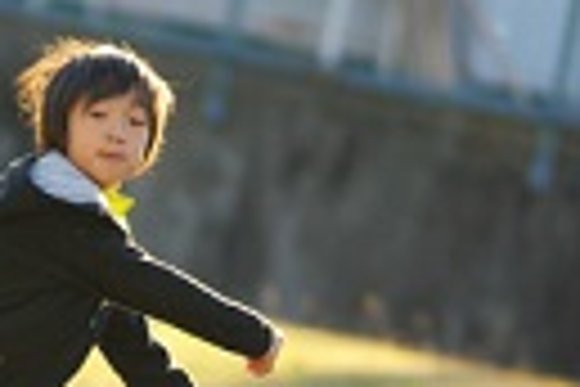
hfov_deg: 3.3
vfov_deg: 2.2
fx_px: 10142
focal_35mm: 630
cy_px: 374
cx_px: -306
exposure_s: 1/1000
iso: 100
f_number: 1.8
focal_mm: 135
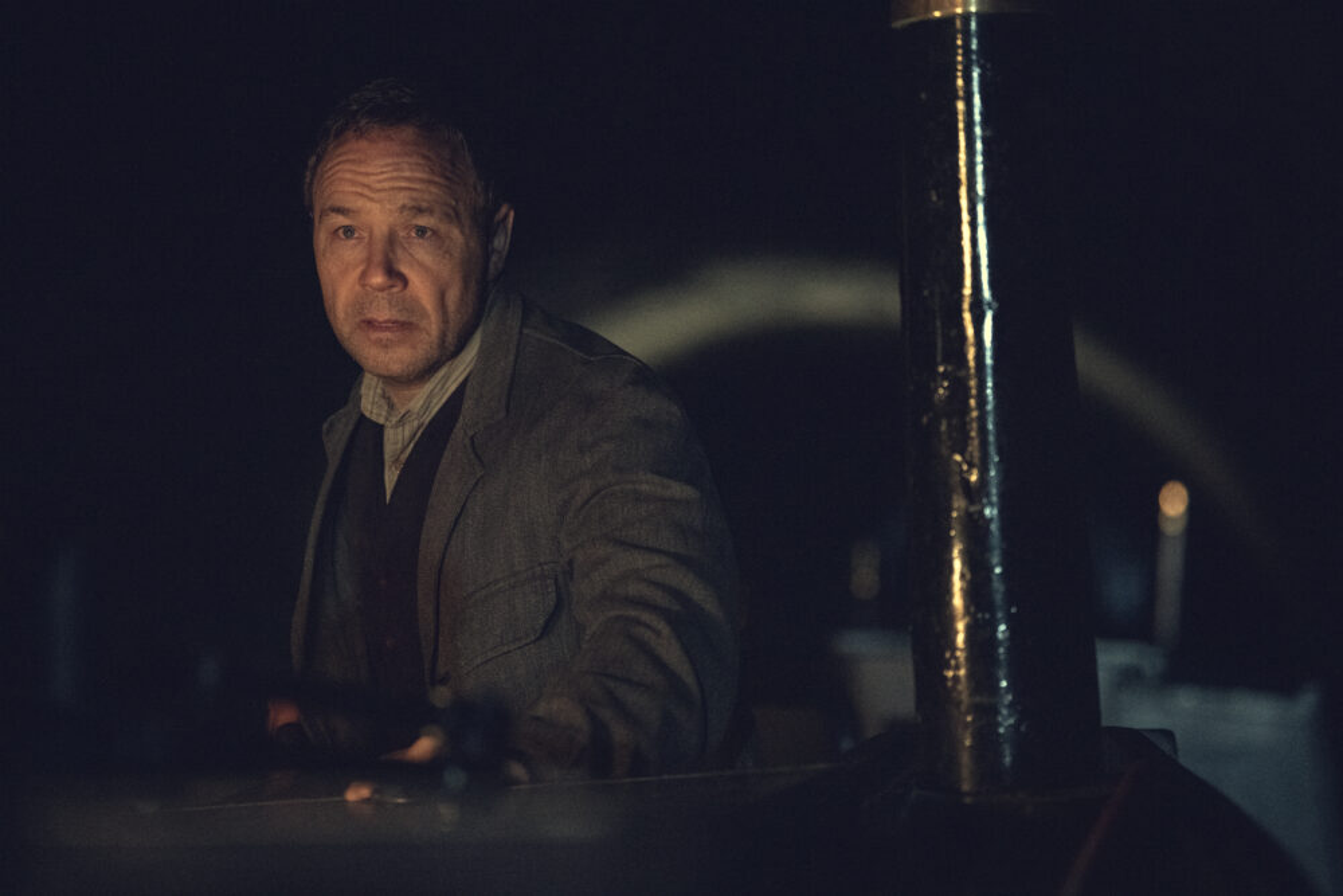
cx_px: 672
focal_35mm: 111
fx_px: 4141
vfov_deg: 12.3
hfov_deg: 18.4
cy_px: 448
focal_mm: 111
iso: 12800
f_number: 2.8
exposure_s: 1/60
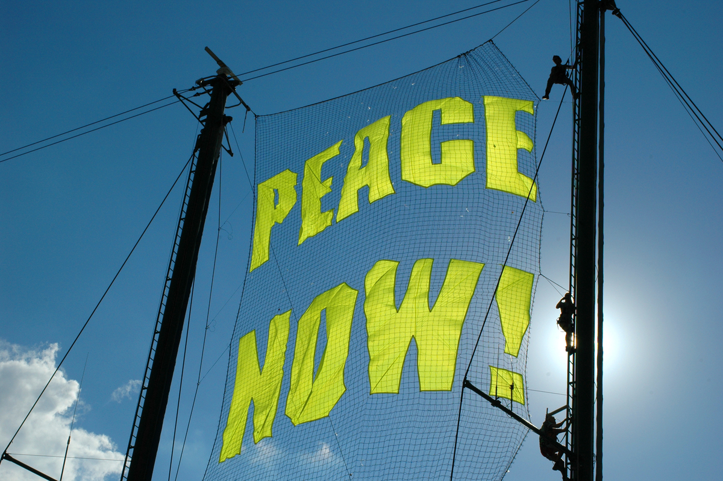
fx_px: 1264
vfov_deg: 21.5
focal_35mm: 63
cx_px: 362
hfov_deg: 31.9
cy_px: 240
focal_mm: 42
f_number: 13
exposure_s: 1/640
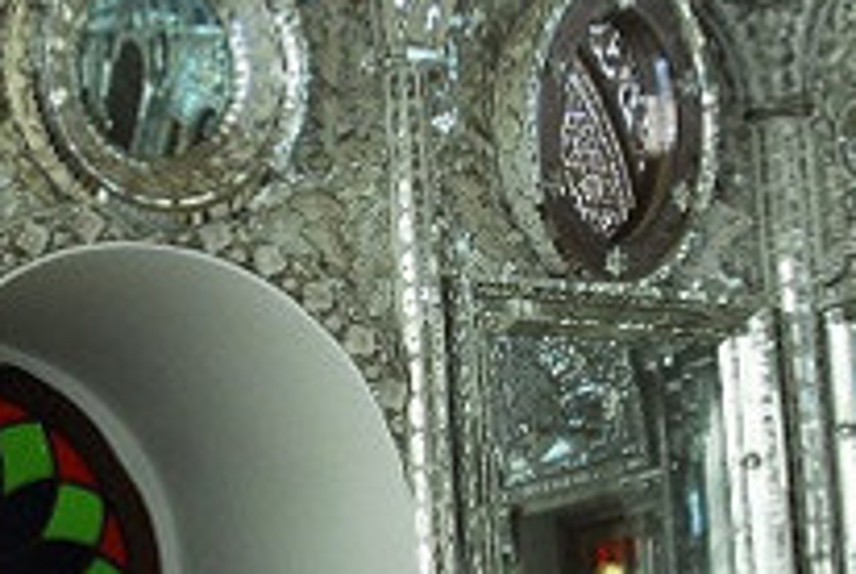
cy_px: 289
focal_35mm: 112
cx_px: 158
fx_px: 2667
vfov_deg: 12.3
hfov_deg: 18.1
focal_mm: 20
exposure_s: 1/10
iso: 500
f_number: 5
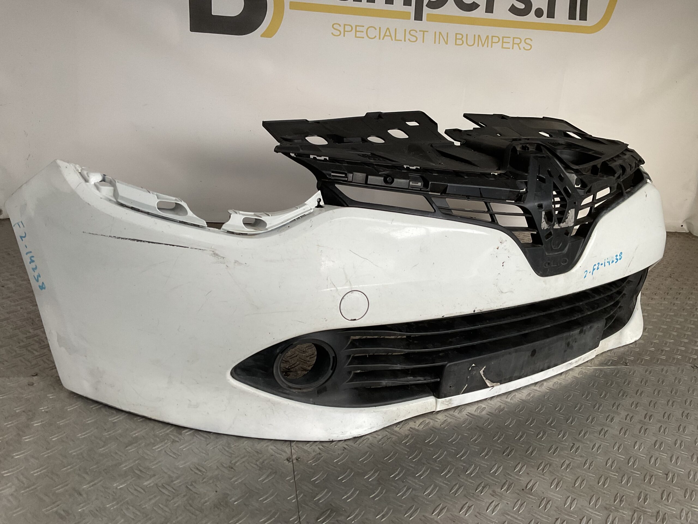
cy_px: 262
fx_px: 585
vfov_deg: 48.2
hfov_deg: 61.7
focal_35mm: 29
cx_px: 349
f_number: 1.8
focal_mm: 3
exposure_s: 1/100
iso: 64
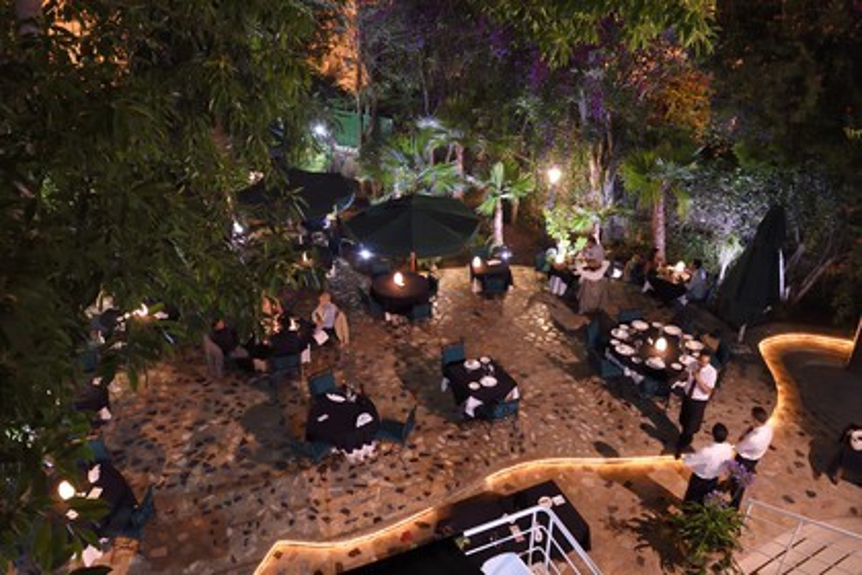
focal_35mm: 24
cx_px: 431
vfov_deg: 53.1
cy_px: 288
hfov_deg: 73.7
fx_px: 575
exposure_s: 1/10
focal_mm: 24
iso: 6400
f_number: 5.6
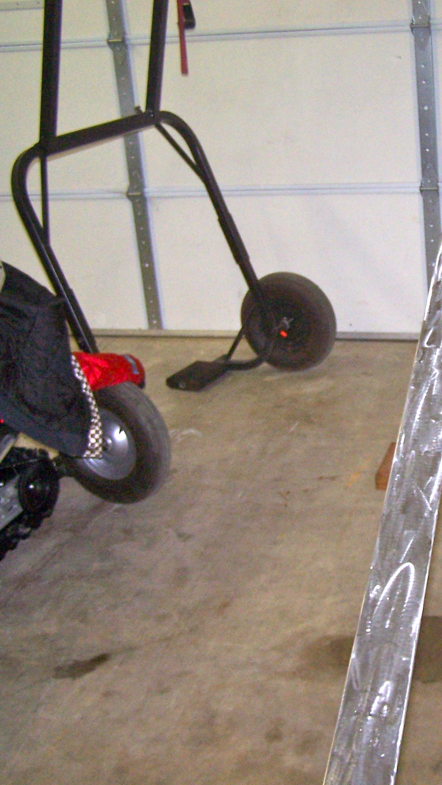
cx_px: 444
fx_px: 1167
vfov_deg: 37.2
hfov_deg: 20.7
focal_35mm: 56
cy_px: 387
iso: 140
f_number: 2.8
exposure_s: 1/60
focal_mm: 6.3
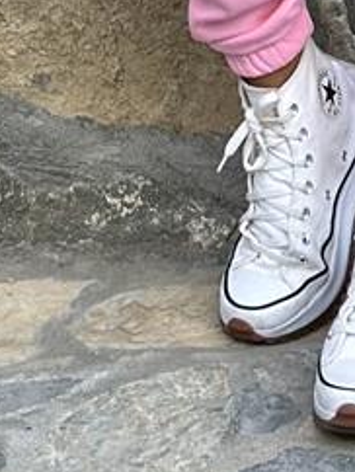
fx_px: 3604
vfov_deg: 6.9
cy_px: -801
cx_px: 371
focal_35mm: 264
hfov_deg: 5.6
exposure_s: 1/351
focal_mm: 6.86
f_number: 1.78
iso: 80
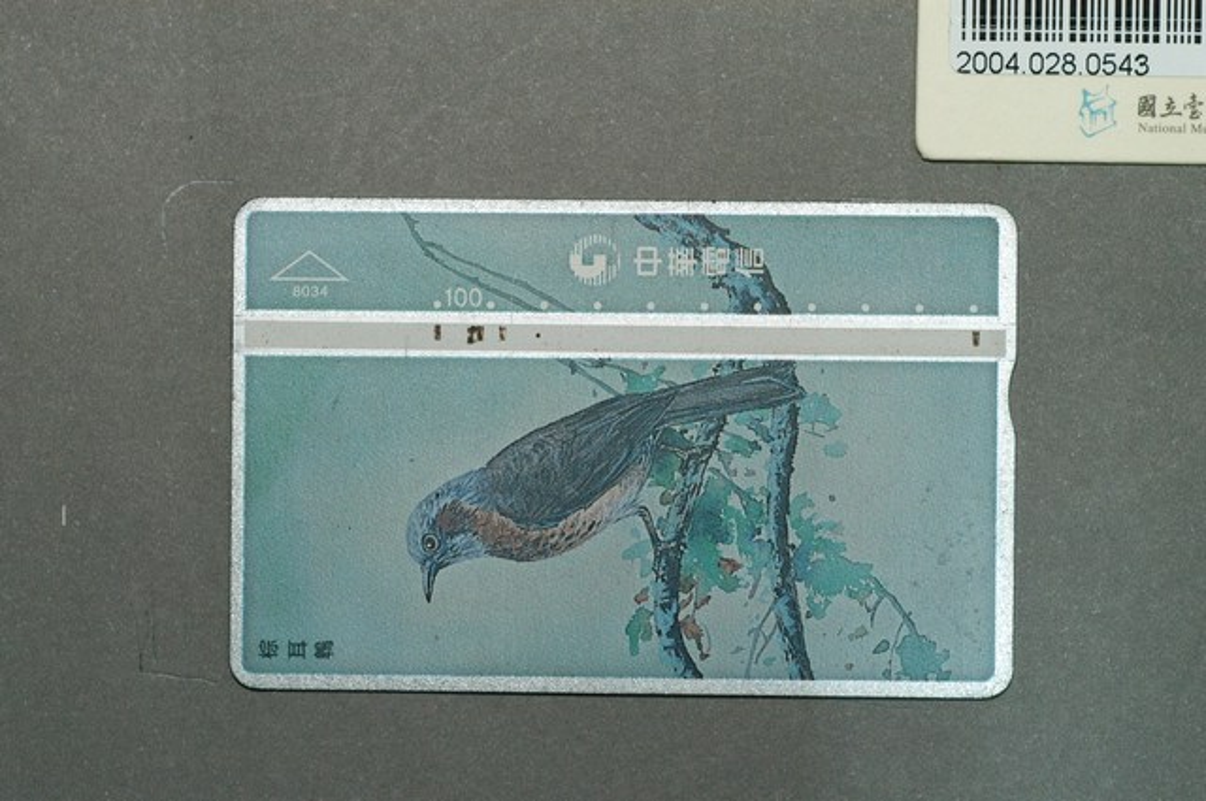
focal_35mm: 90
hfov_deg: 22.6
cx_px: 603
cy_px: 400
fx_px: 3011
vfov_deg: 15.1
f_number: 6.3
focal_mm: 60
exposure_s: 1/20
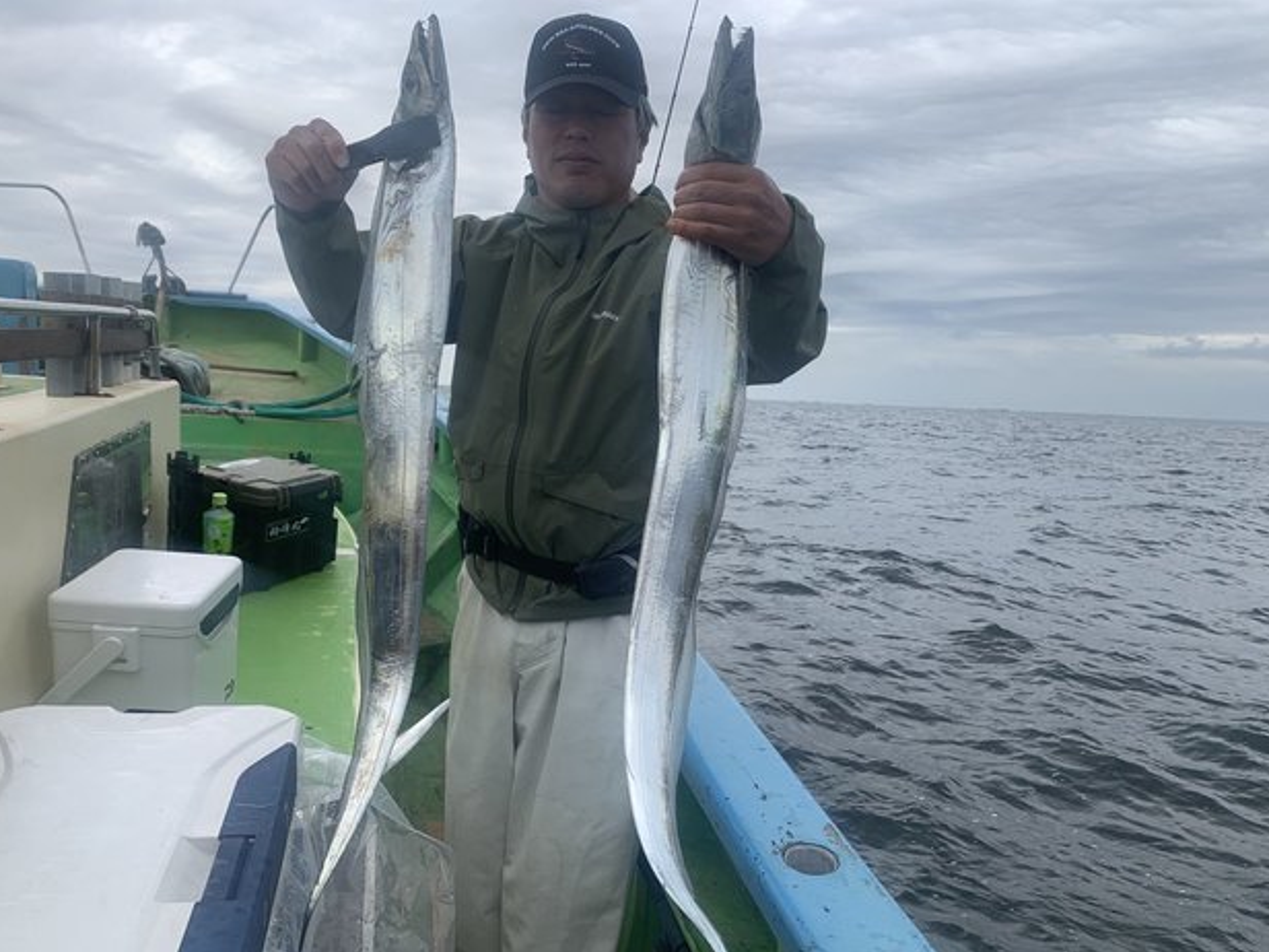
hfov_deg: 65.3
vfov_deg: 51.3
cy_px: 492
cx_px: 618
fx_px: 990
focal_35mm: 27
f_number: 1.8
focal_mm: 4.25
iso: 25
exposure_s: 1/1282
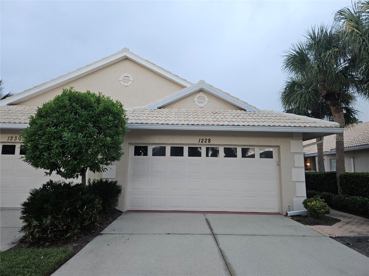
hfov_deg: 73.9
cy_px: 138
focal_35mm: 23
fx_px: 245
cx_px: 184
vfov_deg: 58.9
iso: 125
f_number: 1.8
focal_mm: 5.4
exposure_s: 1/180
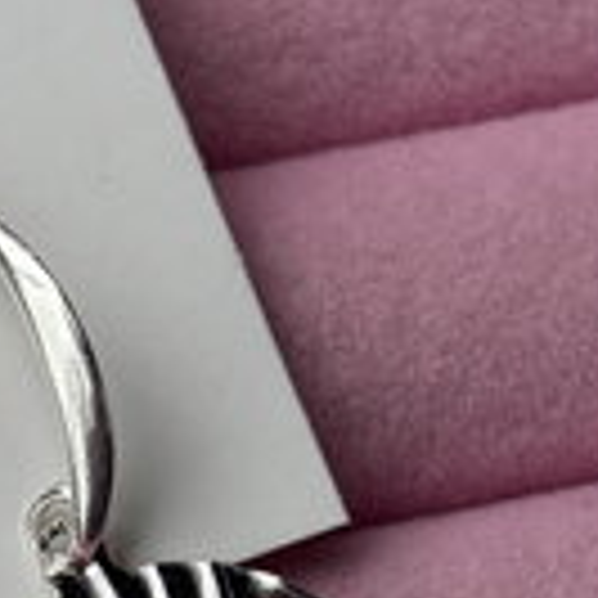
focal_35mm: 184
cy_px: 326
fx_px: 3596
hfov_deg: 9.3
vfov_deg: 9.5
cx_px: -234
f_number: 1.6
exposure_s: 1/732
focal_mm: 5.96
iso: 32
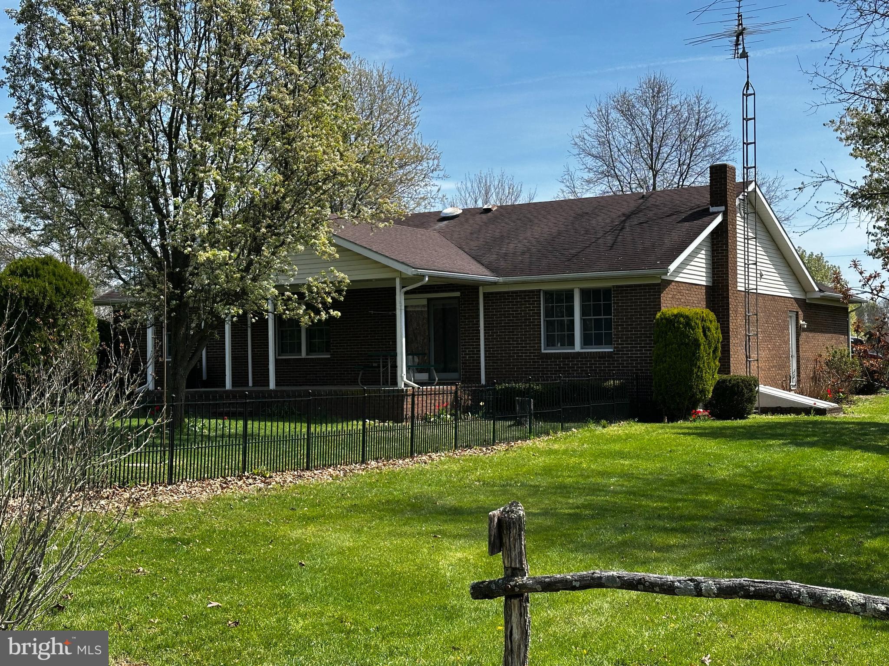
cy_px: 333
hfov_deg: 39.7
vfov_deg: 30.3
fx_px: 1233
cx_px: 444
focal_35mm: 48
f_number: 1.78
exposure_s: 1/2028
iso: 64
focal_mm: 6.86
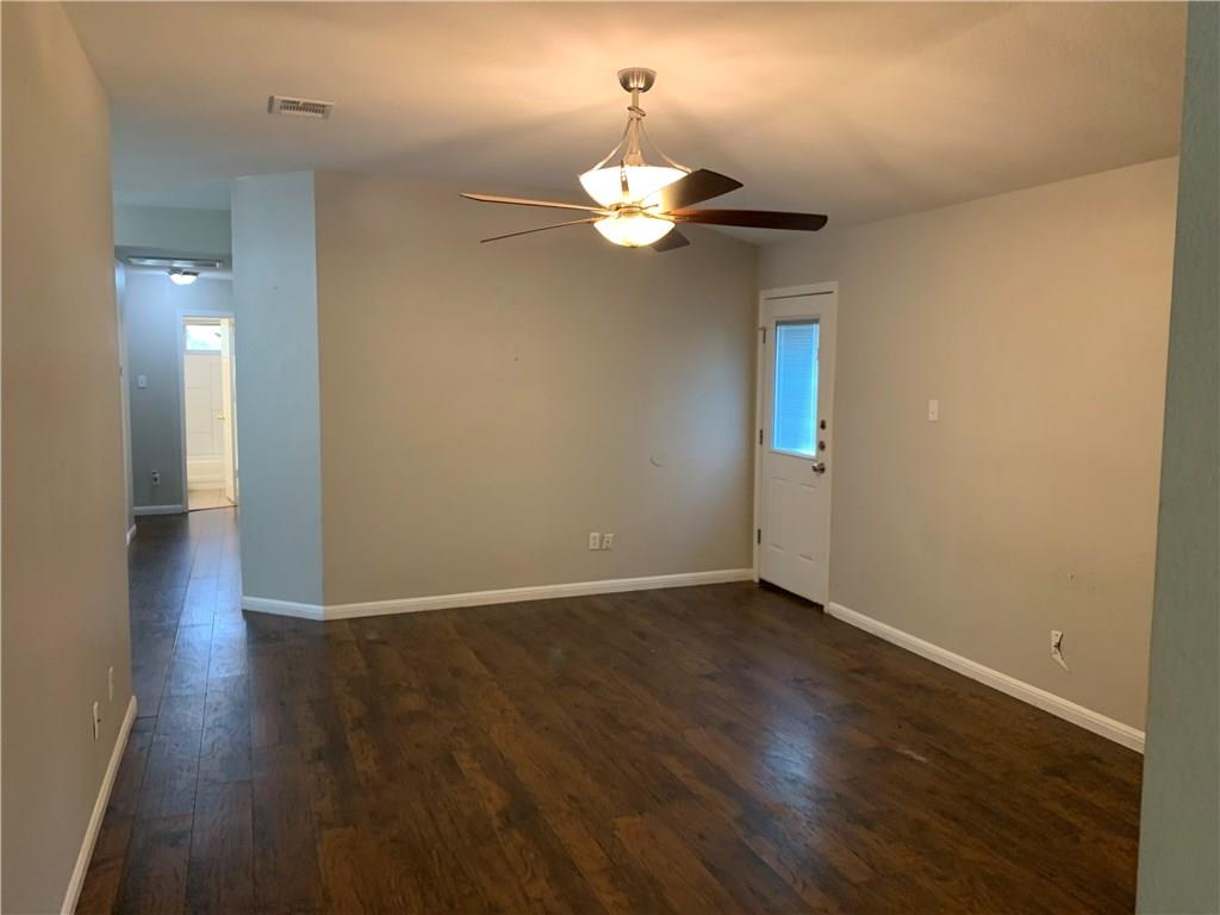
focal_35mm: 26
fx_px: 916
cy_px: 458
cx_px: 610
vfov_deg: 53.1
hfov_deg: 67.3
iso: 200
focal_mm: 4.25
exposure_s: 1/60
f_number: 1.8
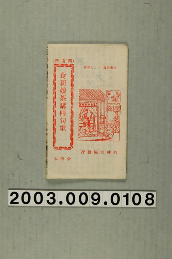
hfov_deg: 23.7
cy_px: 130
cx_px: 86
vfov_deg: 35.1
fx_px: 410
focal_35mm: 57
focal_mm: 38
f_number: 8
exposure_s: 1/60
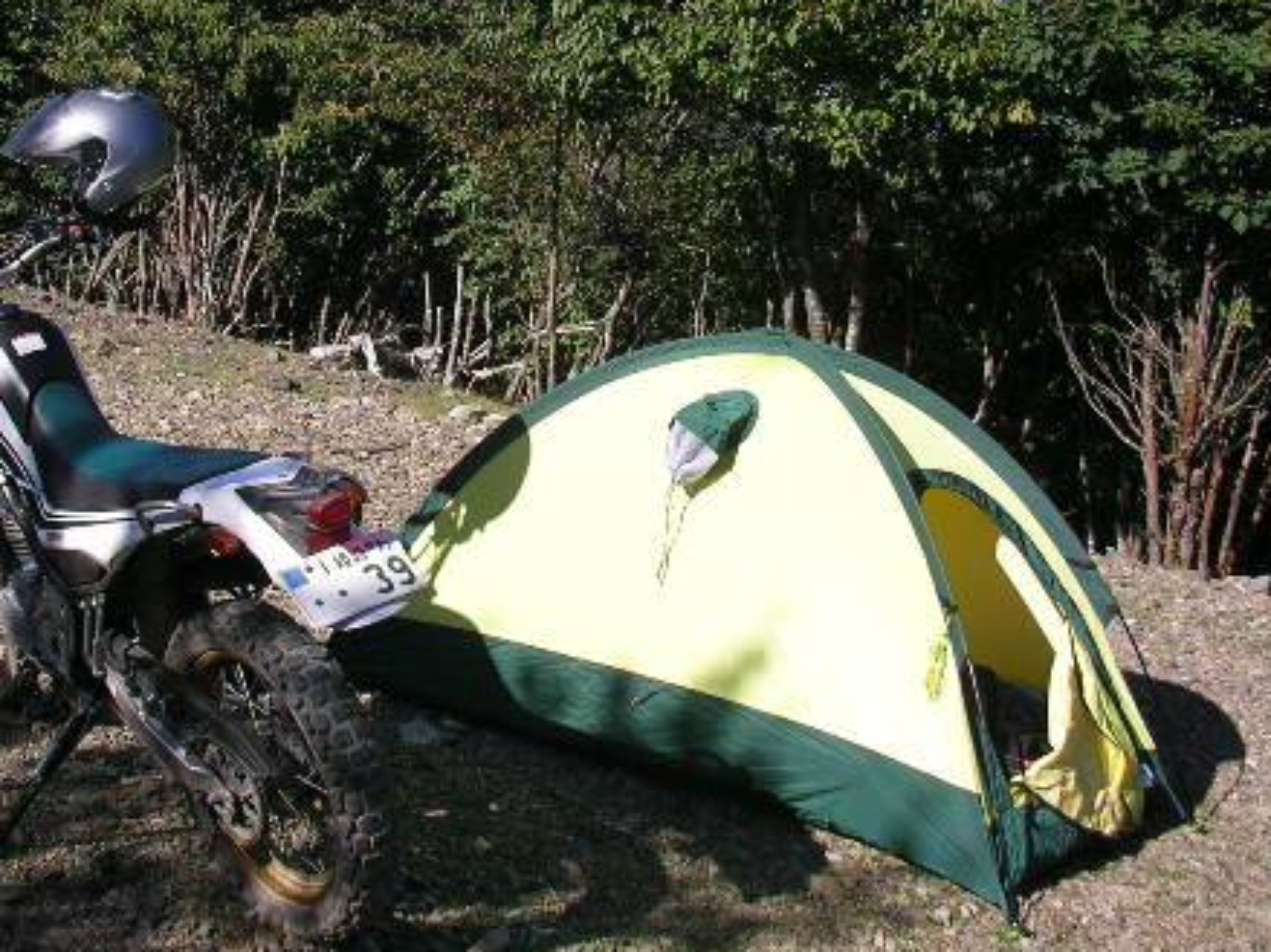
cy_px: 420
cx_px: 463
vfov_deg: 27.0
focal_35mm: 54
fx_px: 1982
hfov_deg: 35.3
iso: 50
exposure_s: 1/640
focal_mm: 5.7
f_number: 6.9
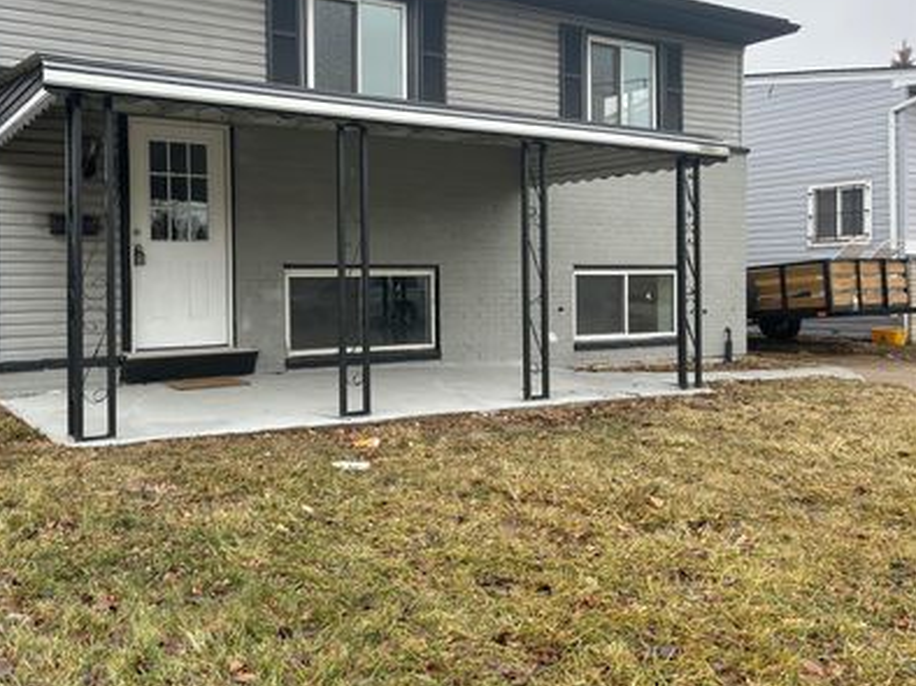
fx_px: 873
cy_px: 287
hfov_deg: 54.7
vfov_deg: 42.8
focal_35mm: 33
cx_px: 337
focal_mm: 5.7
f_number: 1.5
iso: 40
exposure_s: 1/282
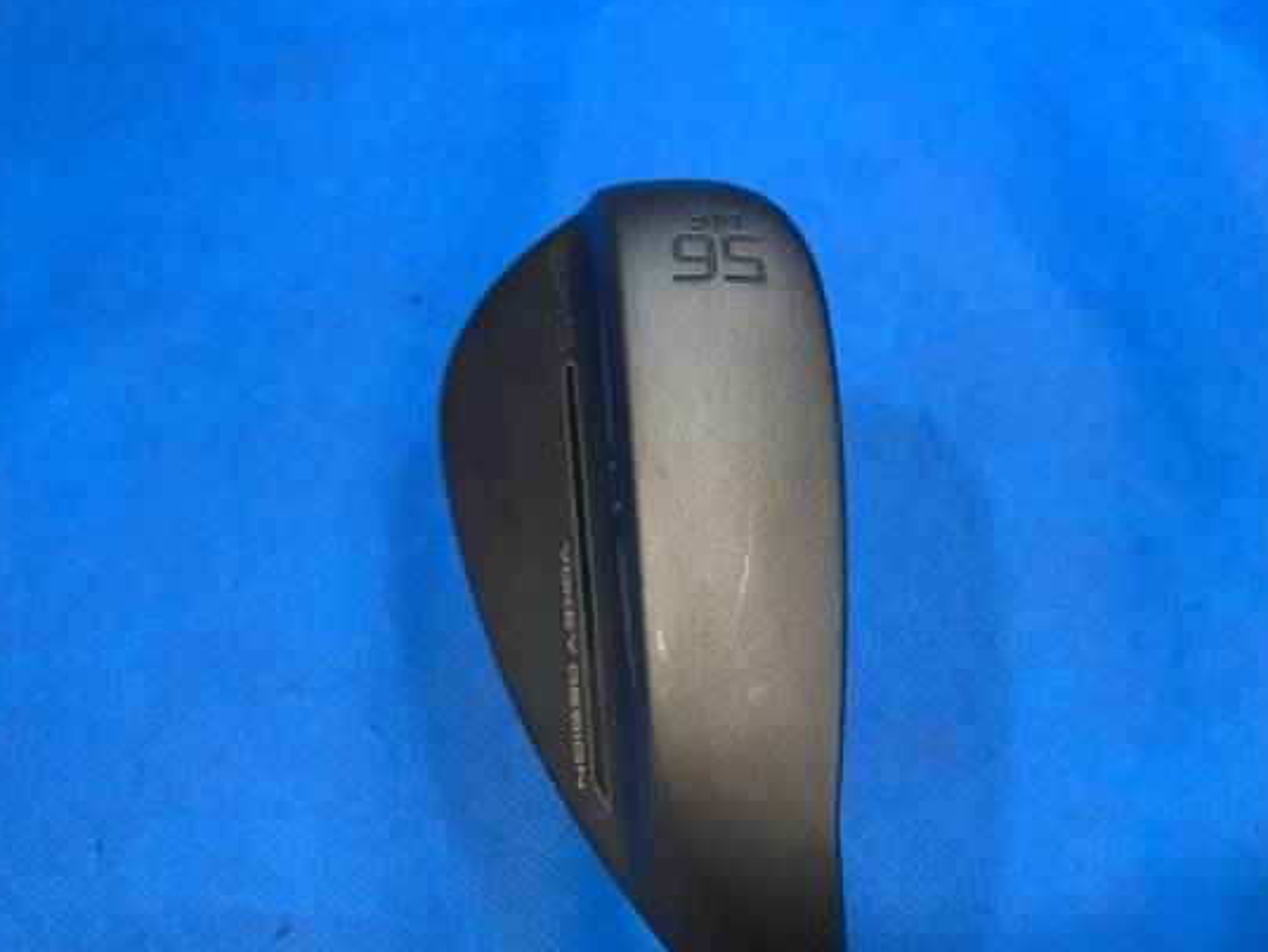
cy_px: 555
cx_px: 692
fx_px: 1136
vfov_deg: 45.3
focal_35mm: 31
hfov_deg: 58.2
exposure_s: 1/60
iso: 125
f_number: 1.8
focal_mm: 4.25
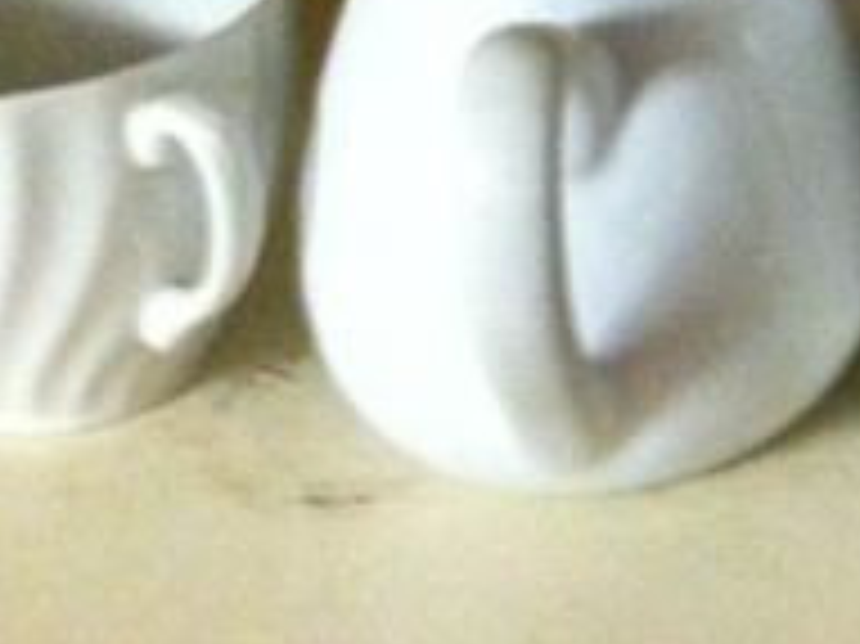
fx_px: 2905
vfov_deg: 12.0
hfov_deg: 15.7
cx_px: 1220
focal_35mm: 117
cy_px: -360
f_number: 2.8
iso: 500
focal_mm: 3.85
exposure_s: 1/15
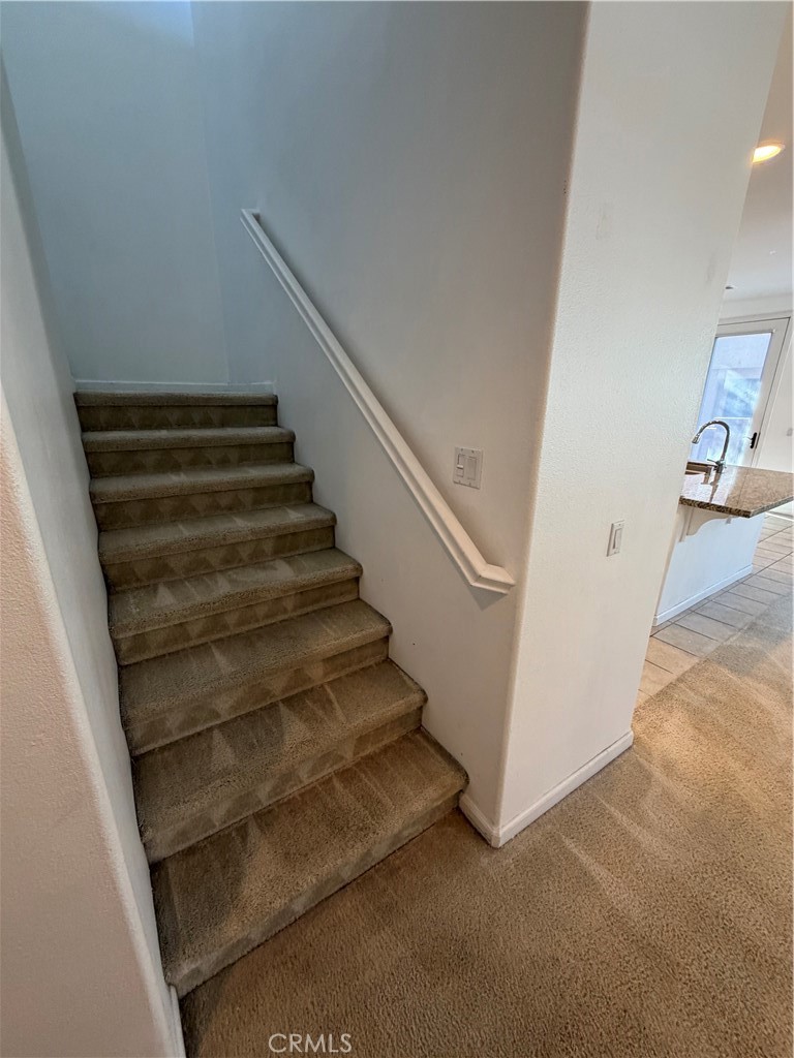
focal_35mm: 14
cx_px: 397
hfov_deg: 85.7
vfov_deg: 102.1
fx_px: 428
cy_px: 529
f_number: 2.2
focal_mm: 2.22
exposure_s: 1/60
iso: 250
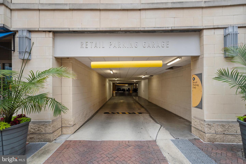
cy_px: 82
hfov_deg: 96.7
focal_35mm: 16
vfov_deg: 73.7
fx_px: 109
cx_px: 123
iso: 500
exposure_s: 1/60
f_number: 8
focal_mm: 16
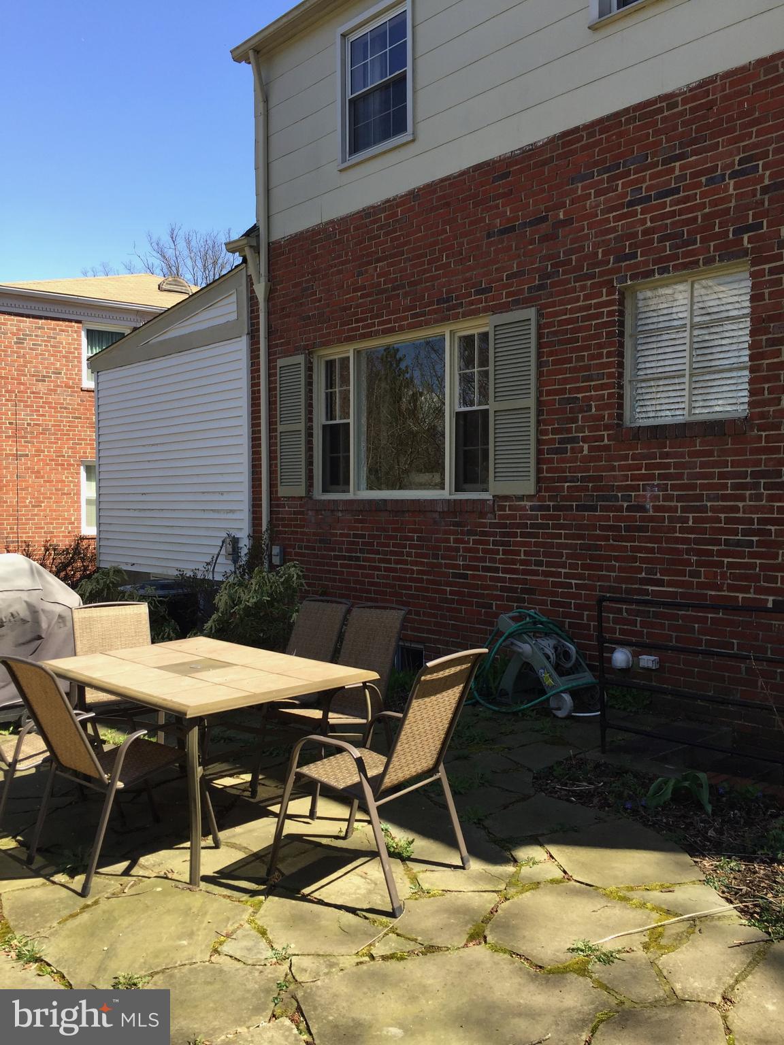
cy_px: 522
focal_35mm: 29
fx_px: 876
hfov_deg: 48.2
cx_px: 392
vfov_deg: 61.7
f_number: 2.2
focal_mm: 4.15
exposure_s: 1/599
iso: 32
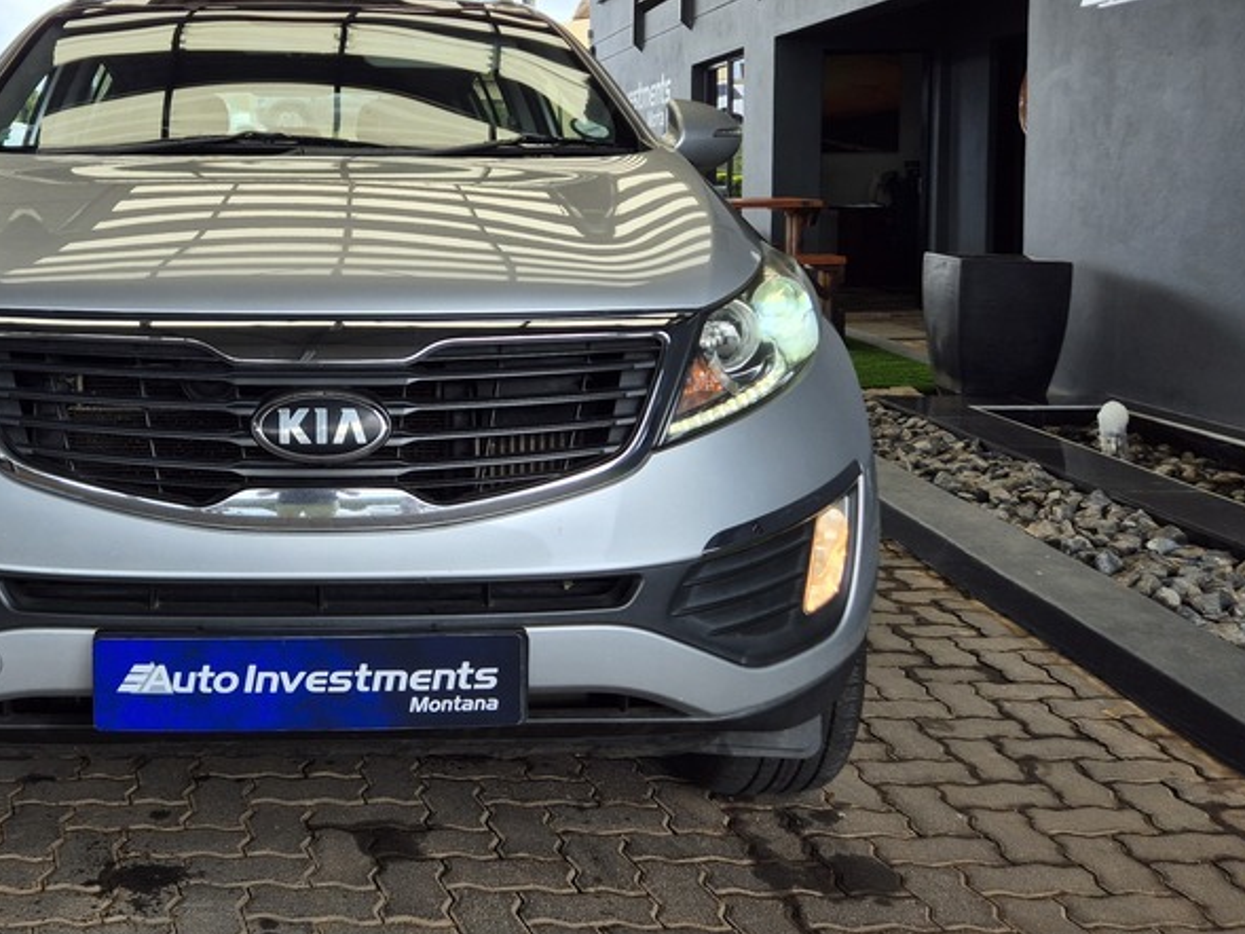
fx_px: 1439
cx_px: 328
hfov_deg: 45.3
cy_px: 268
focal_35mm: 40
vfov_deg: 35.4
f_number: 1.8
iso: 25
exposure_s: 1/297
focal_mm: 5.4
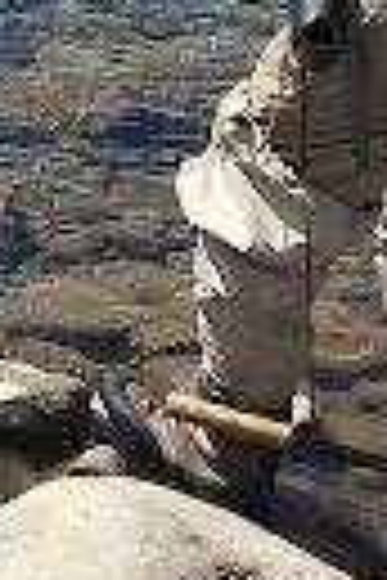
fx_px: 2257
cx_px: -459
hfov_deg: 9.1
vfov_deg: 14.3
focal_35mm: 140
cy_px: -76
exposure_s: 1/1883
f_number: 2.2
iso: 32
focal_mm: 4.15
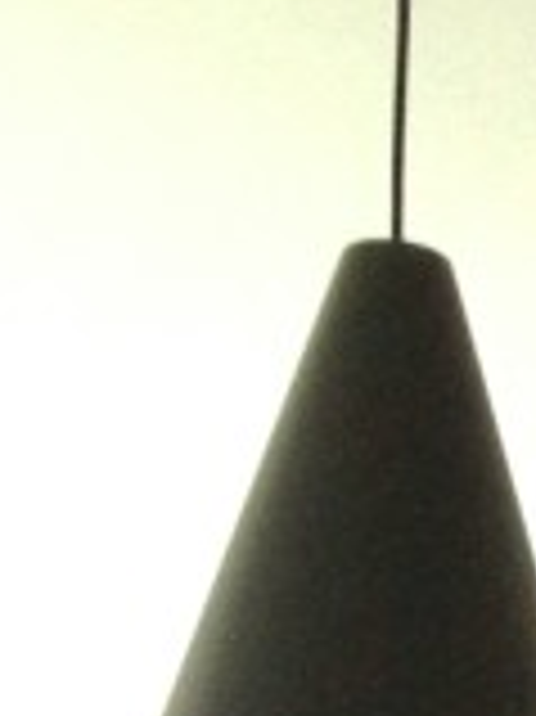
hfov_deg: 6.3
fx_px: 4672
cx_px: 1207
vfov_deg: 7.5
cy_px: 2297
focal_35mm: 226
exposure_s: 1/20
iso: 160
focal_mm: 4.28
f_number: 2.4
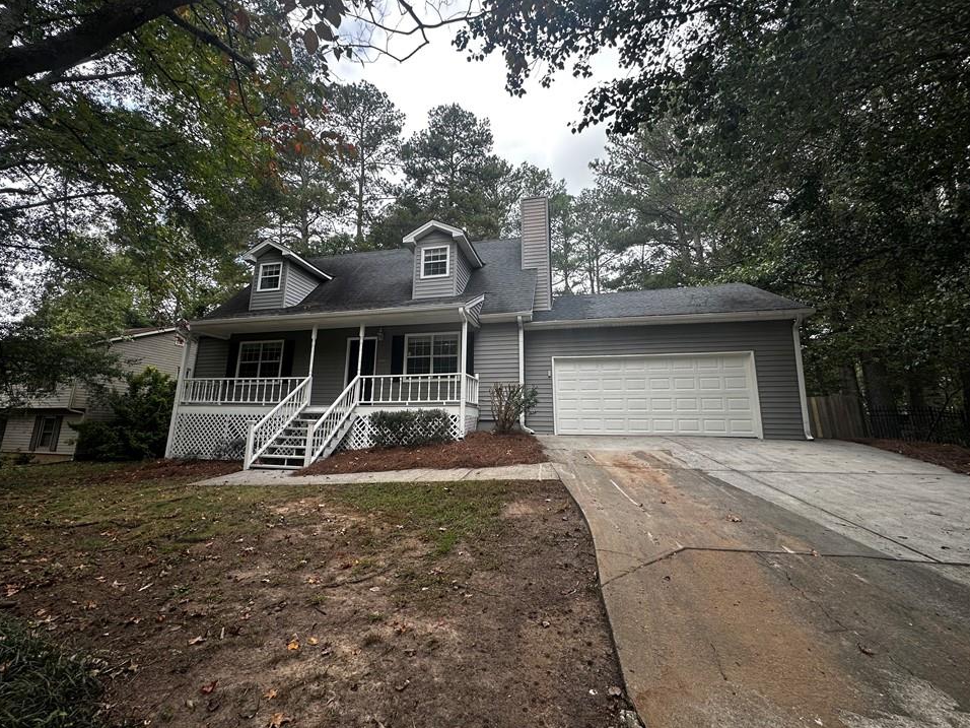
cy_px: 340
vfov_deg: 81.6
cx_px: 466
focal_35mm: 15
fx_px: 420
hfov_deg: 98.1
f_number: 2.2
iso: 40
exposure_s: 1/290
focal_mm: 2.22
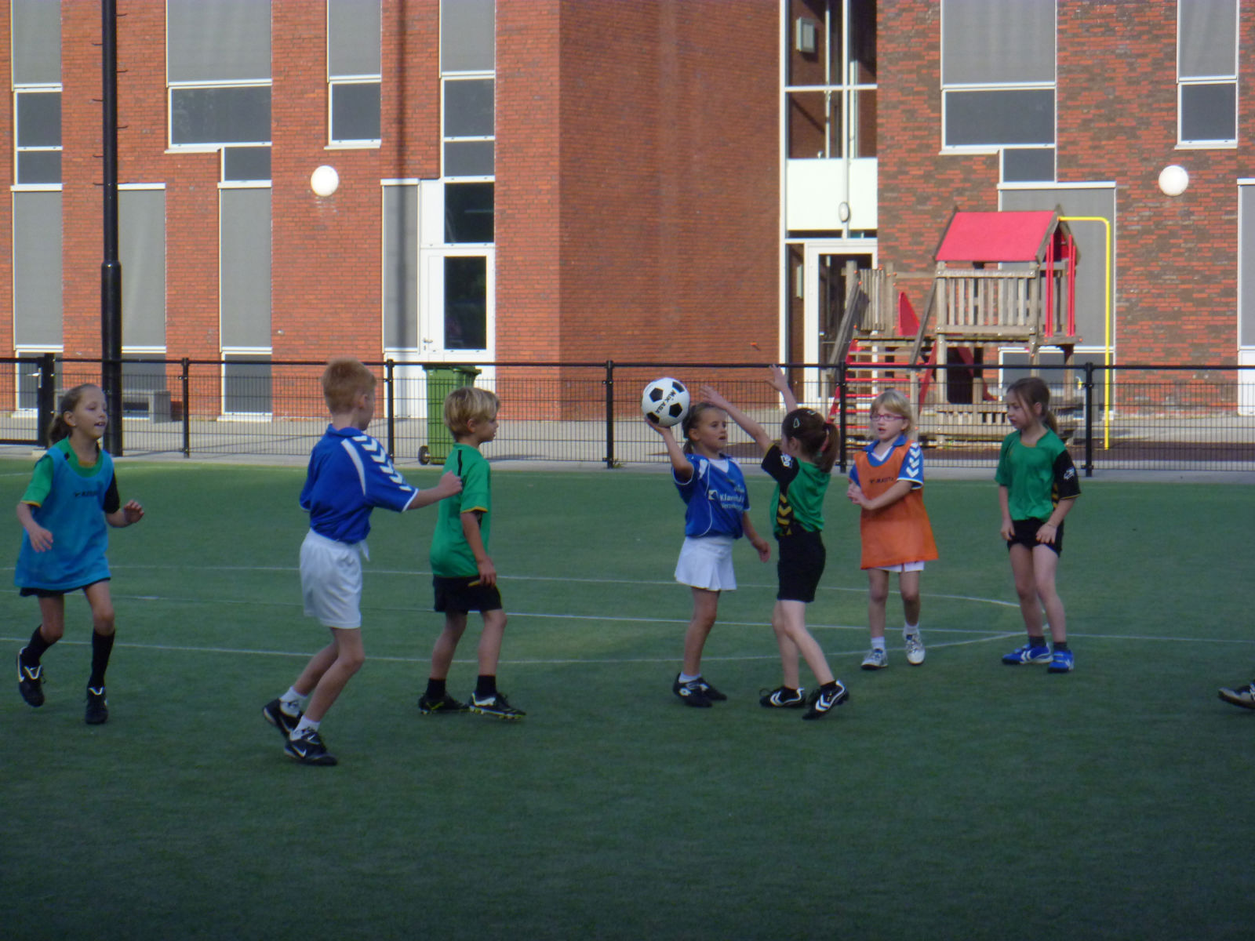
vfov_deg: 13.5
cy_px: 470
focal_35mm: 110
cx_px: 628
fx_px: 3988
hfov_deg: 17.9
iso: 250
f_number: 5.7
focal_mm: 19.5
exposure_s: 1/500
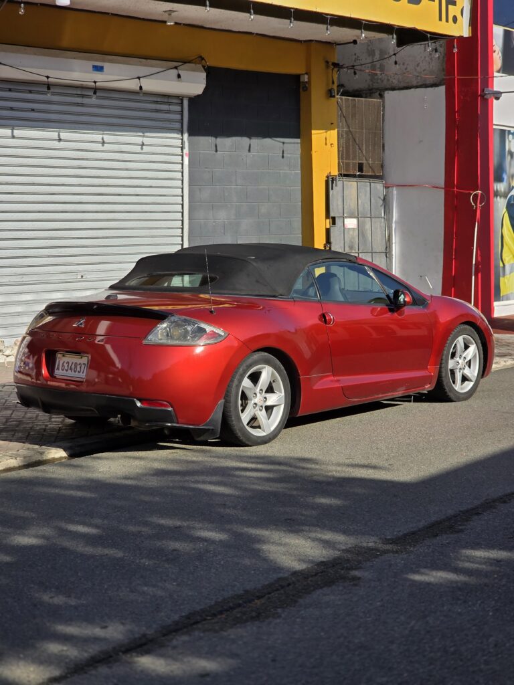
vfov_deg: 28.2
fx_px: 1366
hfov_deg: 21.3
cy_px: 342
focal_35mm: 69
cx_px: 257
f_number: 2.4
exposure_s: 1/1597
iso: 50
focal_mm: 7.9
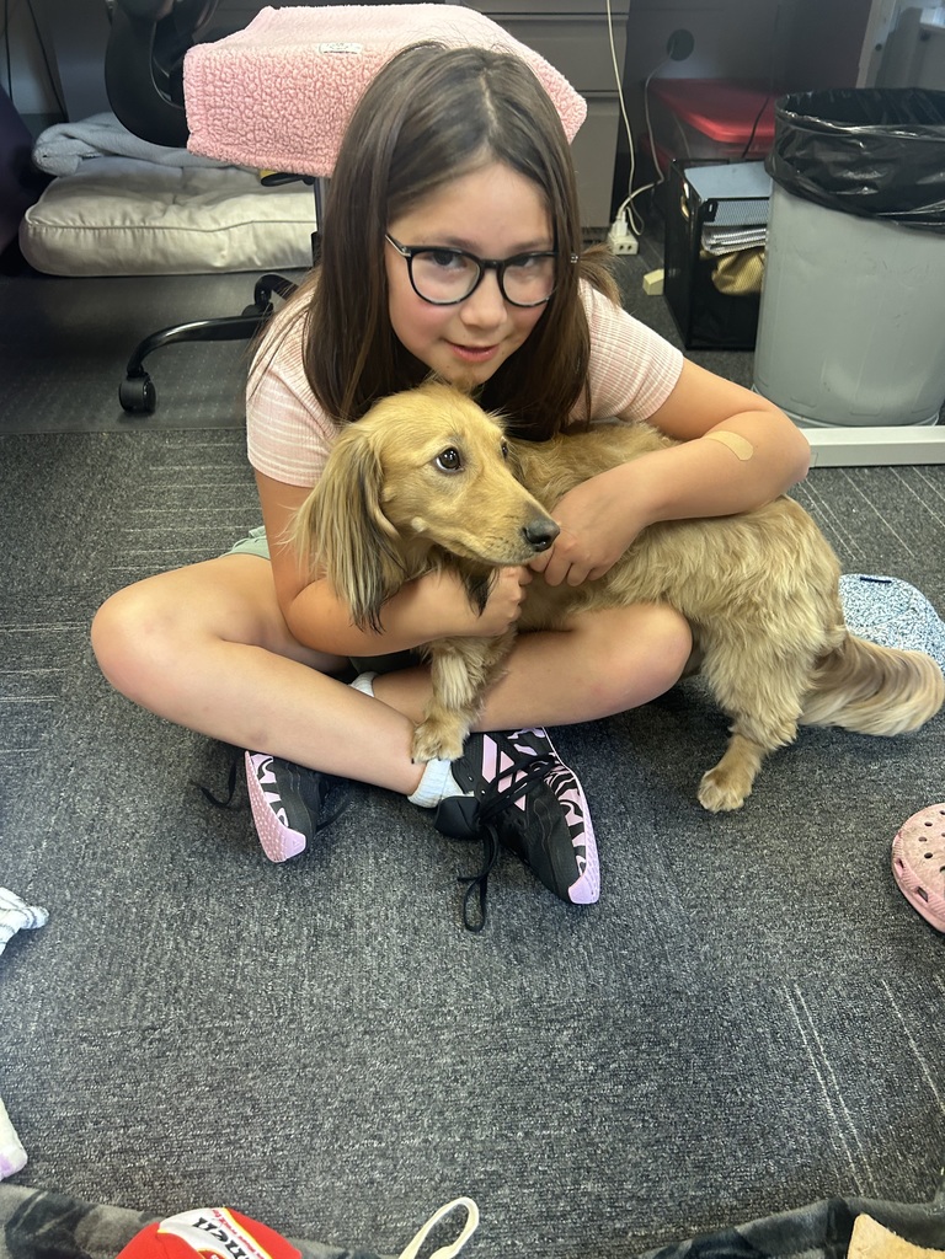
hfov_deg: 53.1
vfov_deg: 67.3
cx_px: 472
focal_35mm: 26
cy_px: 630
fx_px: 946
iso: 160
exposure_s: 1/60
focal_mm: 5.7
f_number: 1.5
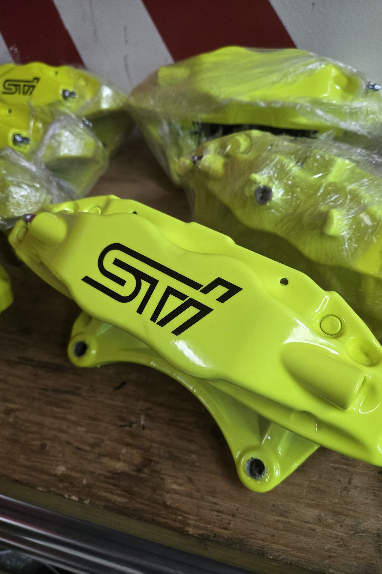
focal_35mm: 24
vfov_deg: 73.7
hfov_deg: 53.1
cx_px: 188
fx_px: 382
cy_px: 287
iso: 320
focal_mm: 5.4
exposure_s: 1/120
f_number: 1.8
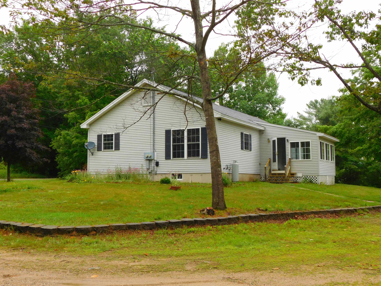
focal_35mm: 40
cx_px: 190
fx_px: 440
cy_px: 143
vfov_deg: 36.0
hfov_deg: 46.8
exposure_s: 1/200
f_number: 3.6
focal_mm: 7.1
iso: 125
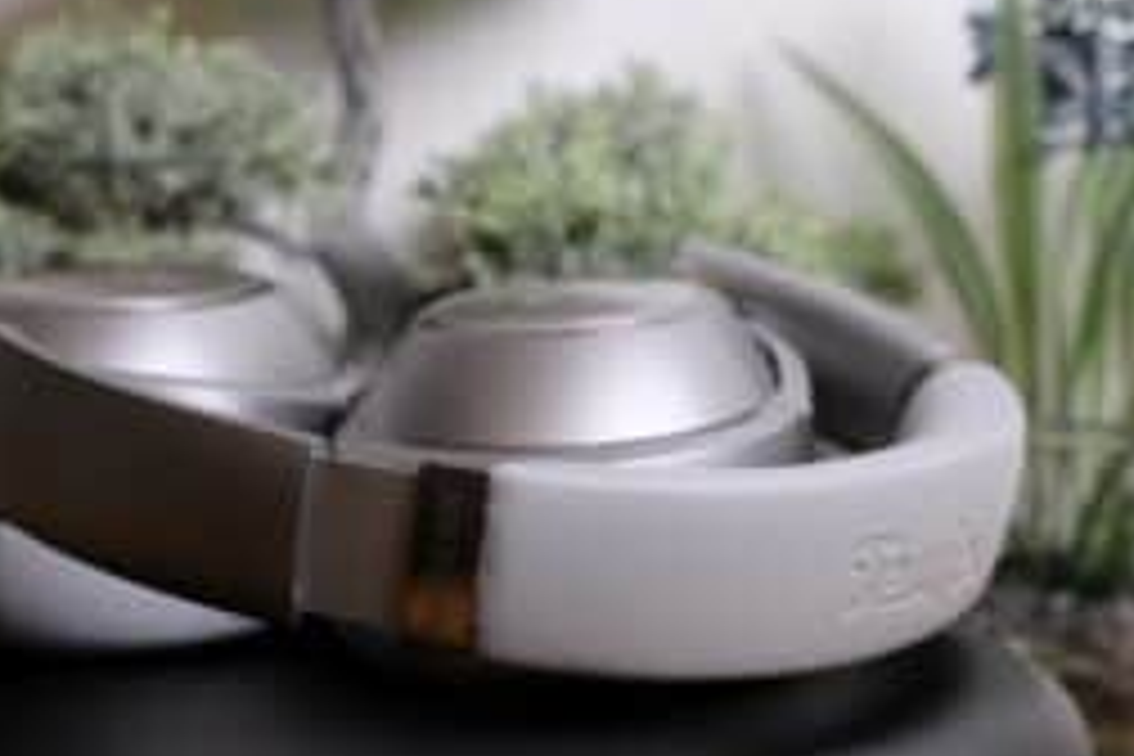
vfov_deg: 17.2
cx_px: 360
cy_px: 513
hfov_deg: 25.5
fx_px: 2488
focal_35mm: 79
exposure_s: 1/52
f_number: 5.6
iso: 320
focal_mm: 34.2
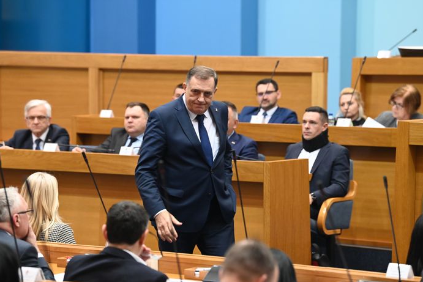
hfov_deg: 12.3
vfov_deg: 8.2
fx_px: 1963
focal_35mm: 167
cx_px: 210
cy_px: 142
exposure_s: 1/200
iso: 5000
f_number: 4
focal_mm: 165
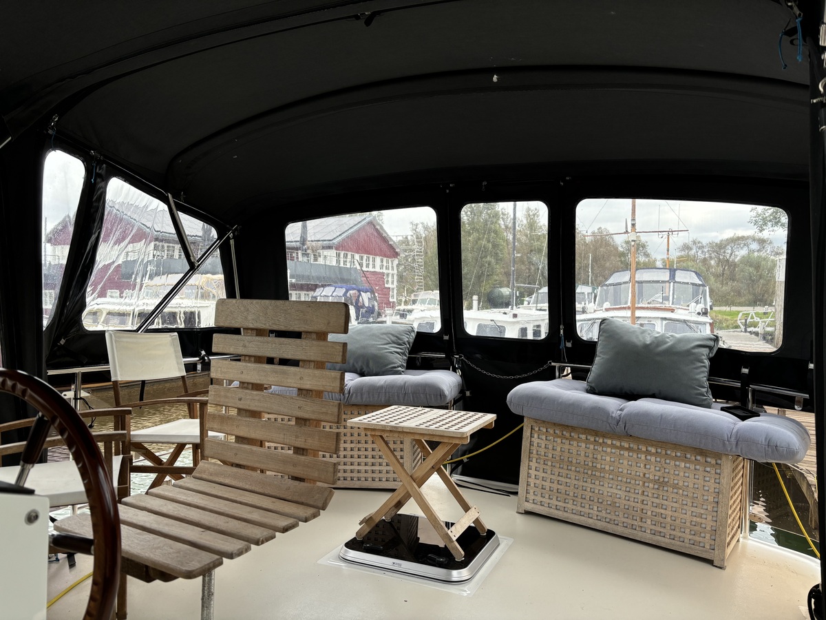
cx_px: 413
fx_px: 620
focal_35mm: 26
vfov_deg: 53.1
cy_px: 310
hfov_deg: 67.3
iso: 40
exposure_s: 1/256
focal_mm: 5.96
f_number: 1.6
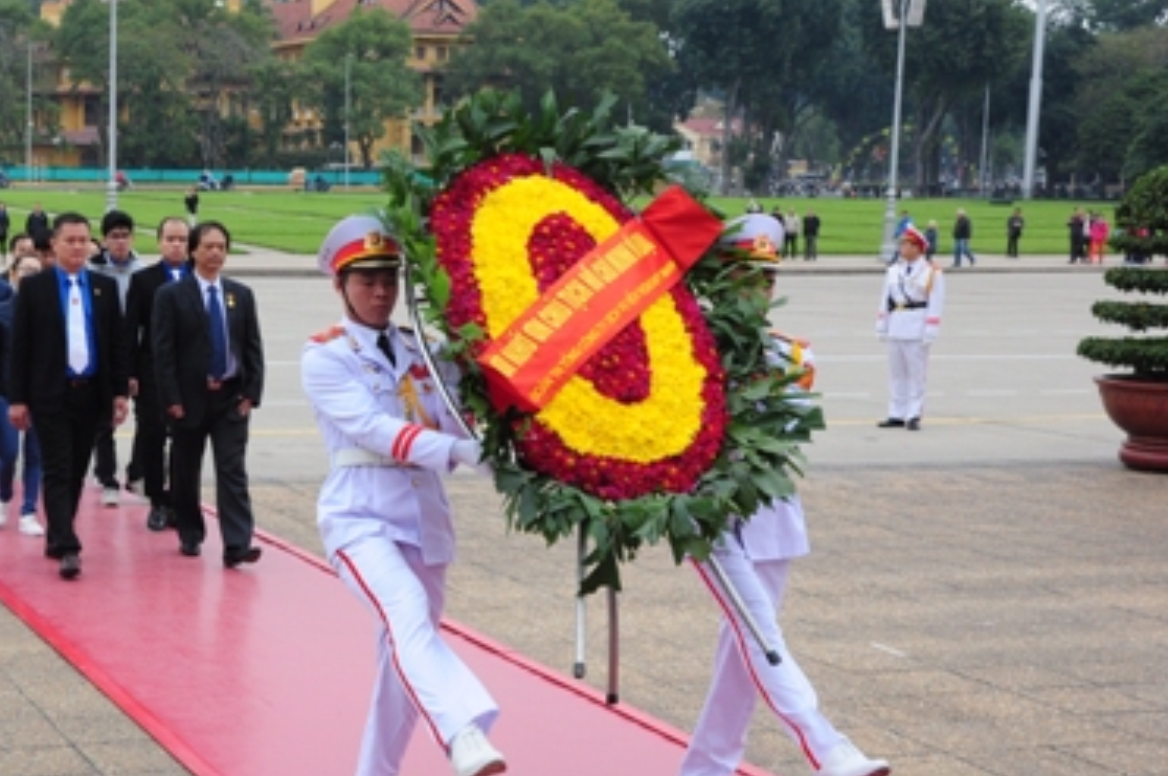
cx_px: 245
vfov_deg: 20.0
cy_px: 437
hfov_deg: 29.1
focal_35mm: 68
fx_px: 2203
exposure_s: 1/125
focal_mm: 28
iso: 500
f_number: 8
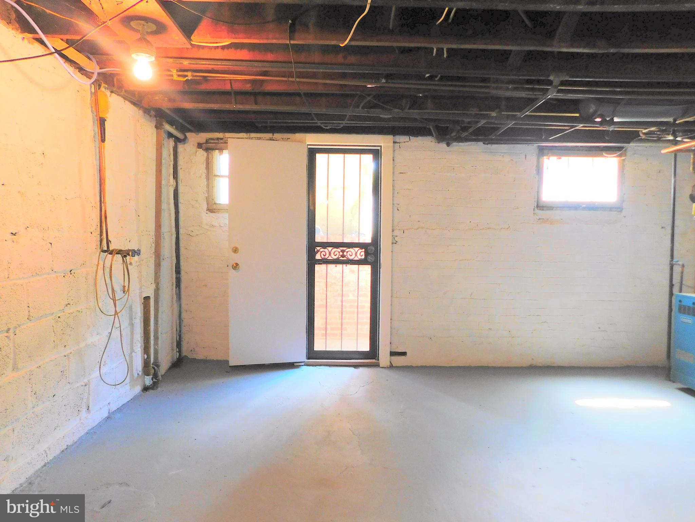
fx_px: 462
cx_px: 348
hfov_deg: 73.9
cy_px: 261
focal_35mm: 23
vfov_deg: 58.9
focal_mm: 4
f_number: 3
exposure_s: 1/30
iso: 160
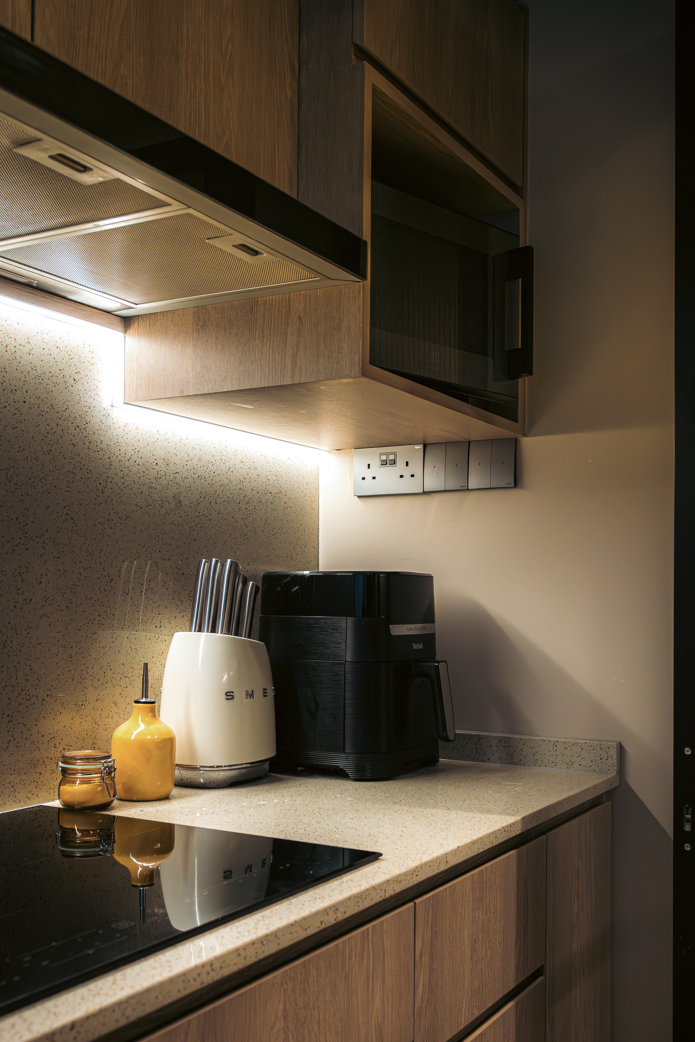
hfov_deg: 38.9
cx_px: 355
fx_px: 985
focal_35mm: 34
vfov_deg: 55.4
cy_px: 628
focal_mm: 18
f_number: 4
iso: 1250
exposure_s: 1/100
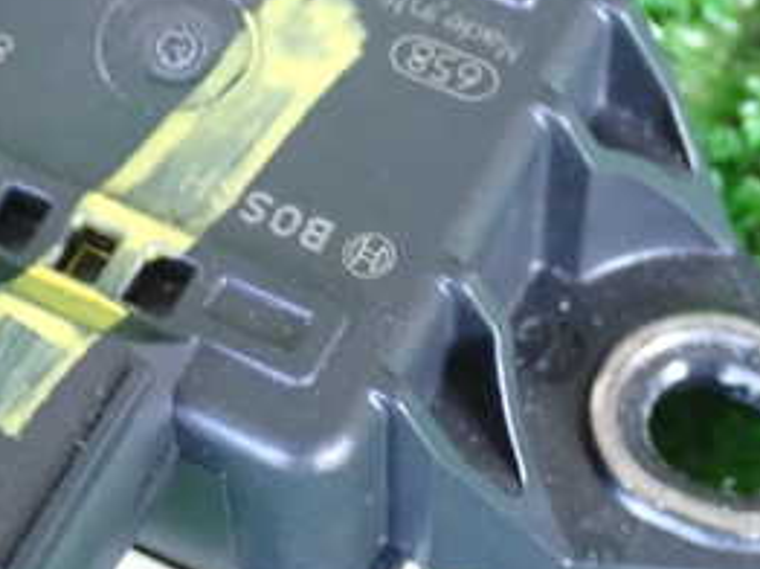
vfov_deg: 10.4
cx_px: 261
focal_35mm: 142
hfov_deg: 13.9
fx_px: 3115
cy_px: 282
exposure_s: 1/60
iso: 1250
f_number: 3.6
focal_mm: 11.09
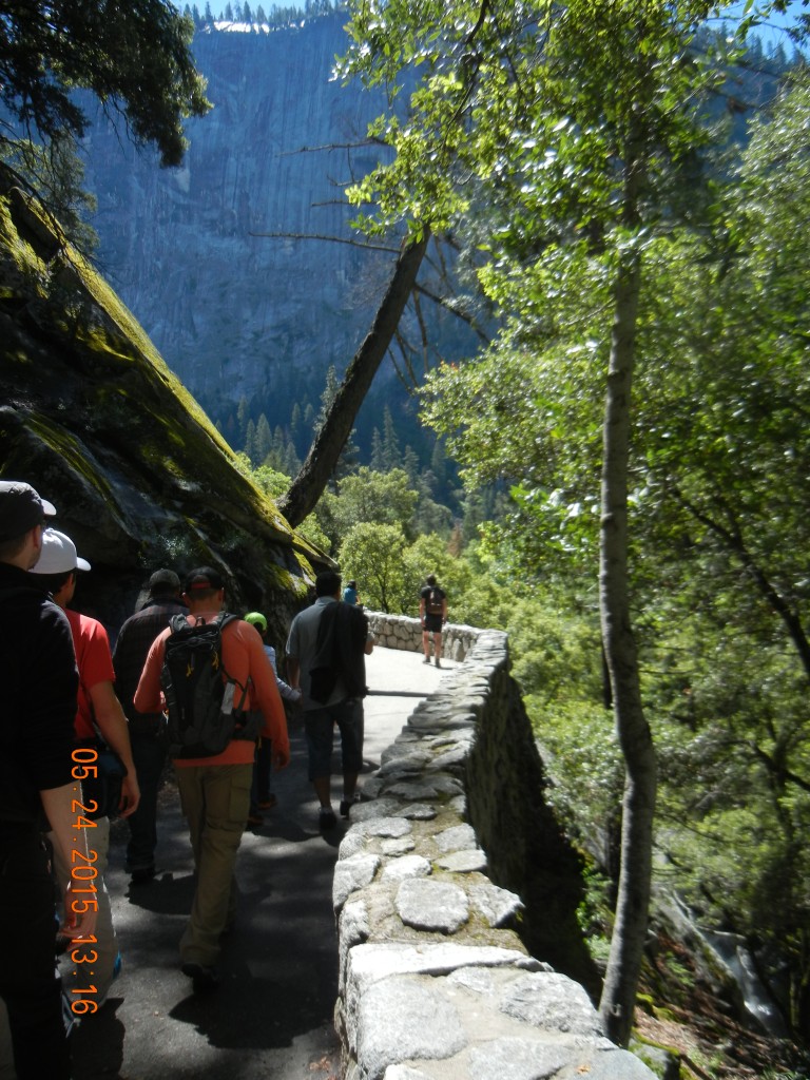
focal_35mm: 30
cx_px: 405
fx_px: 936
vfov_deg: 60.0
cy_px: 540
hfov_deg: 46.8
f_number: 3.5
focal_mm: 5.4
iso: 160
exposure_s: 1/570
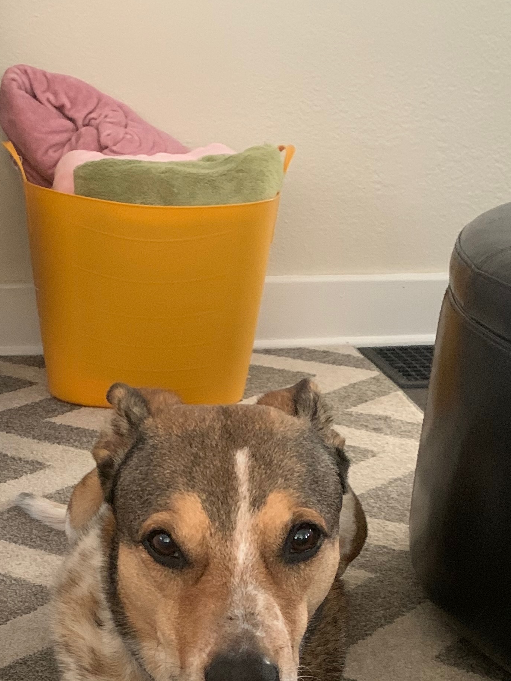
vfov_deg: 31.1
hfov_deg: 25.5
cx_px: 170
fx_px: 1122
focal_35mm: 57
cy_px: 690
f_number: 1.8
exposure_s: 1/30
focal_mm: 4.25
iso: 500
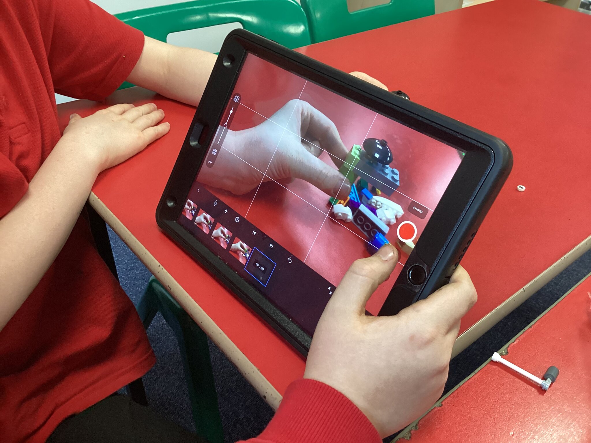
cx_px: 296
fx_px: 529
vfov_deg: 45.4
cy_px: 222
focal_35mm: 31
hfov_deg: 58.4
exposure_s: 1/60
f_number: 2.4
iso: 200
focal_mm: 3.3
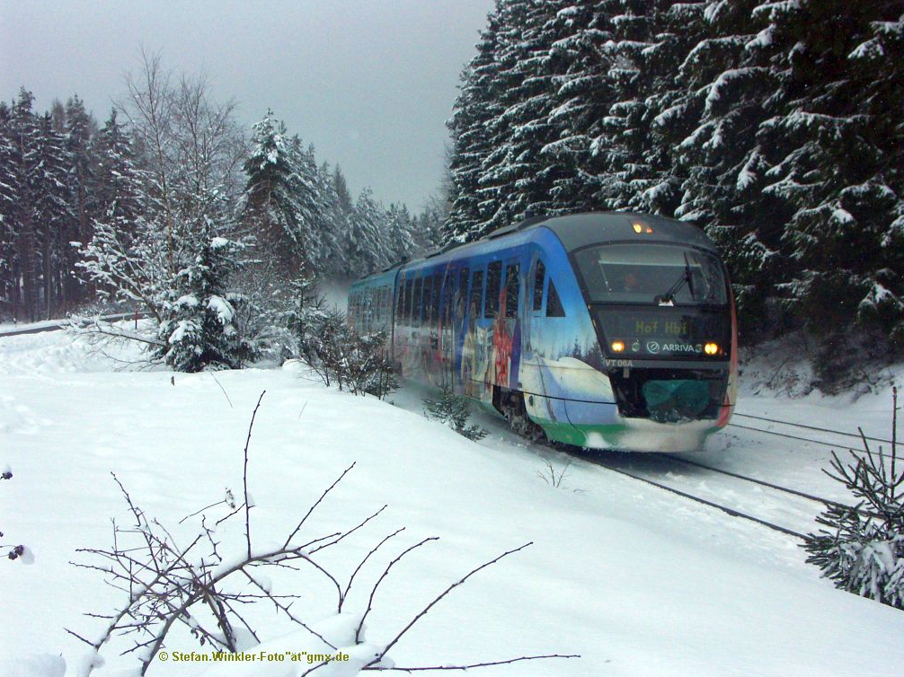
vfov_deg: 26.1
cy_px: 344
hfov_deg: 34.4
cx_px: 457
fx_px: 1462
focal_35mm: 56
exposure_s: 1/1000
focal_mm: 14.02
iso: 200
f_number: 4.5
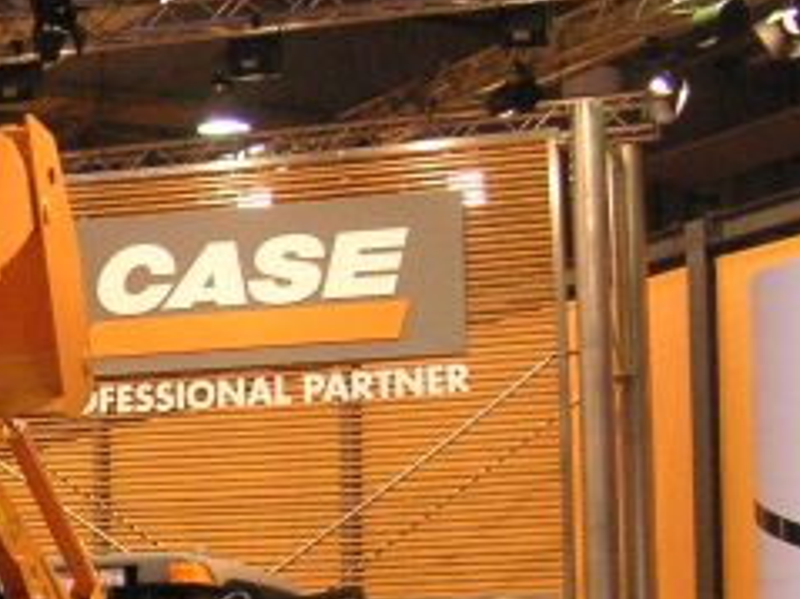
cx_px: -218
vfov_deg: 11.8
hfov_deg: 15.2
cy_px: 566
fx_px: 2864
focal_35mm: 124
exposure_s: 1/45
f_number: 2.8
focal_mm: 6.1
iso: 160
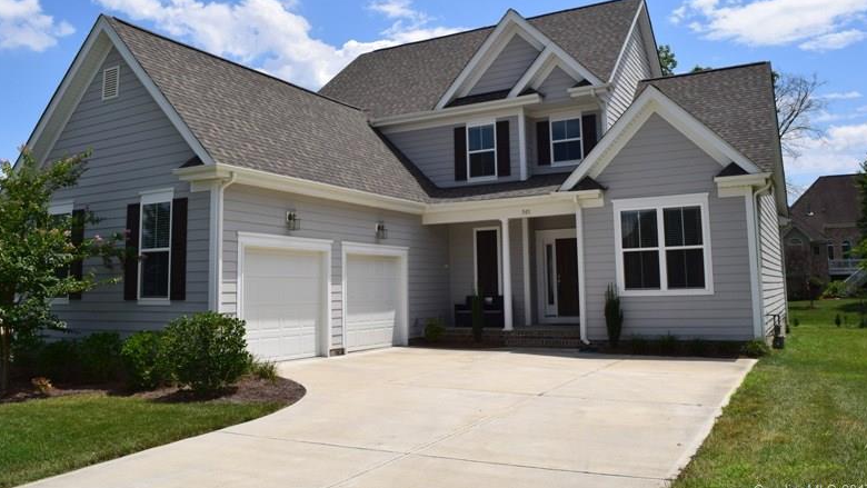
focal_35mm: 29
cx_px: 437
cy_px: 205
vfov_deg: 40.1
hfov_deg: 66.1
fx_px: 667
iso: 220
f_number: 11
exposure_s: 1/500
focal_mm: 18
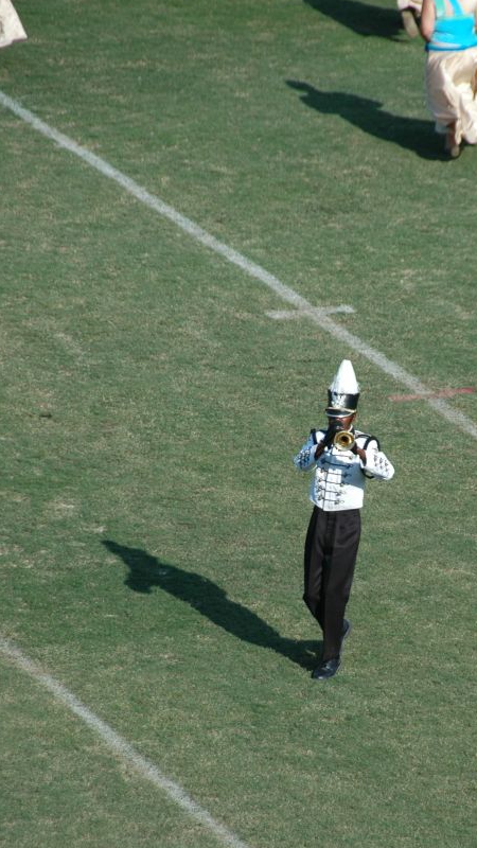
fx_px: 9039
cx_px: 340
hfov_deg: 3.0
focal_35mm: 402
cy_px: 517
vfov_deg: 5.4
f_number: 6.3
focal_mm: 200
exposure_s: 1/640
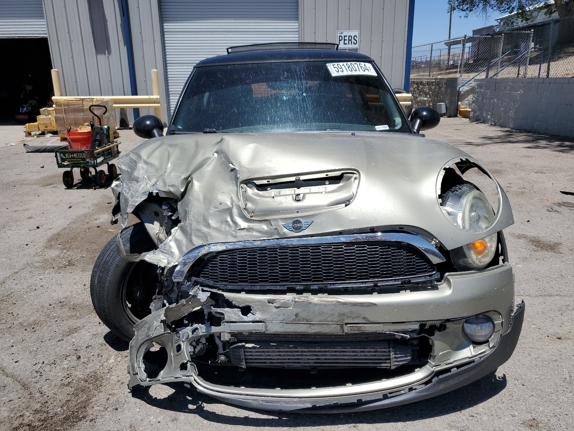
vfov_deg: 53.1
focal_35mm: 26
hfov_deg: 67.3
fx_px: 431
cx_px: 287
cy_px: 216
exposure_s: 1/10000
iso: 50
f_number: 1.5
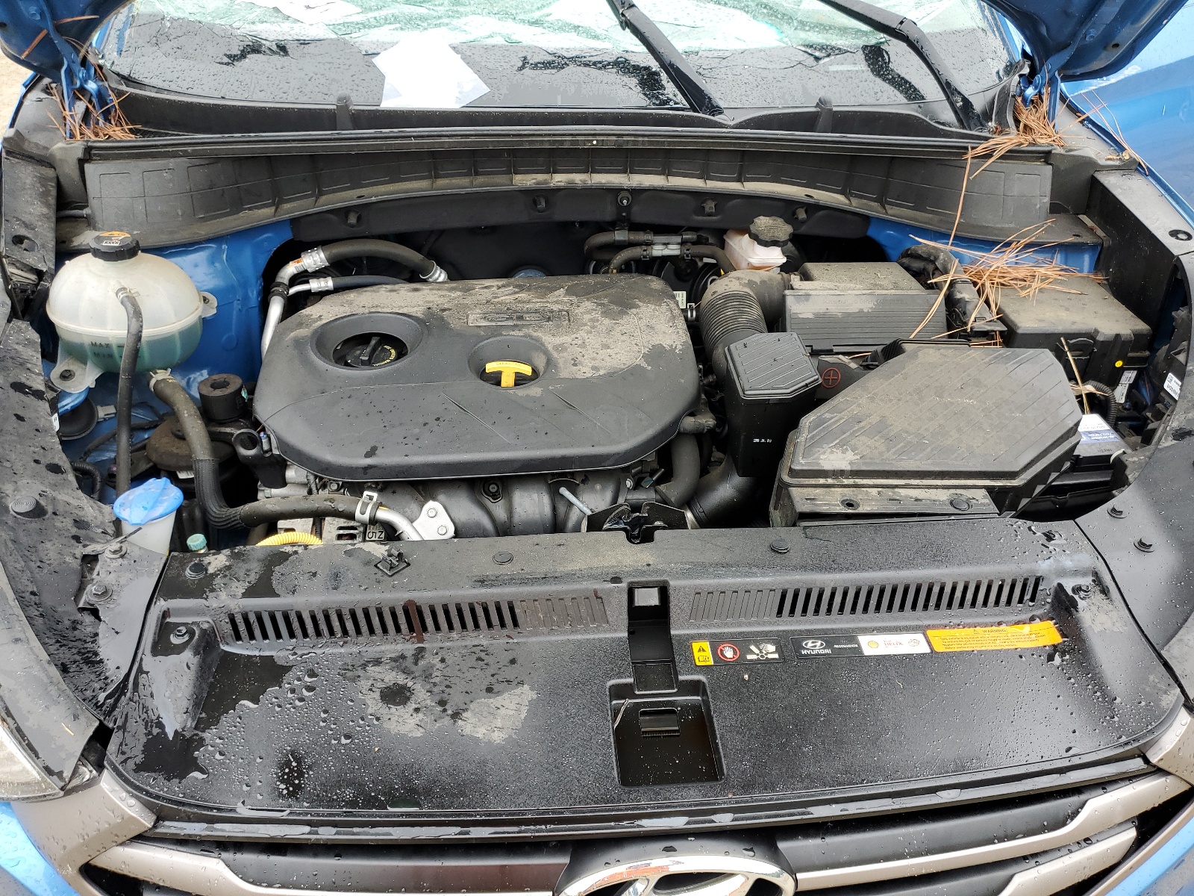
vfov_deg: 53.1
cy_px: 448
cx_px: 597
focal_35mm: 26
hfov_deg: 67.3
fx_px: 897
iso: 50
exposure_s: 1/167
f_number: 1.5
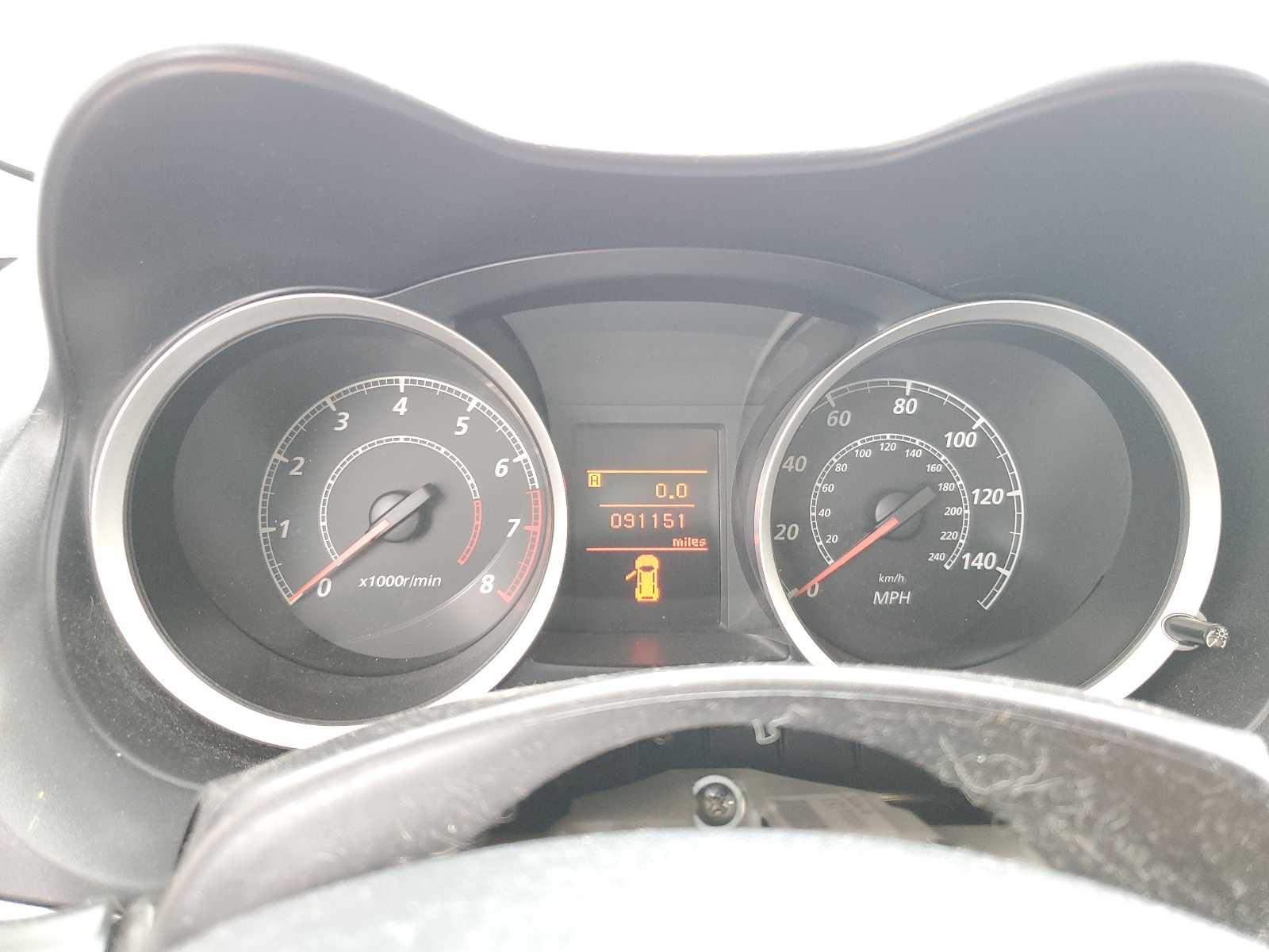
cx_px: 634
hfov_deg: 67.3
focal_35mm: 26
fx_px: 953
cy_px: 476
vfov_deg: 53.1
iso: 157
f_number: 1.5
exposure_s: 1/60.2
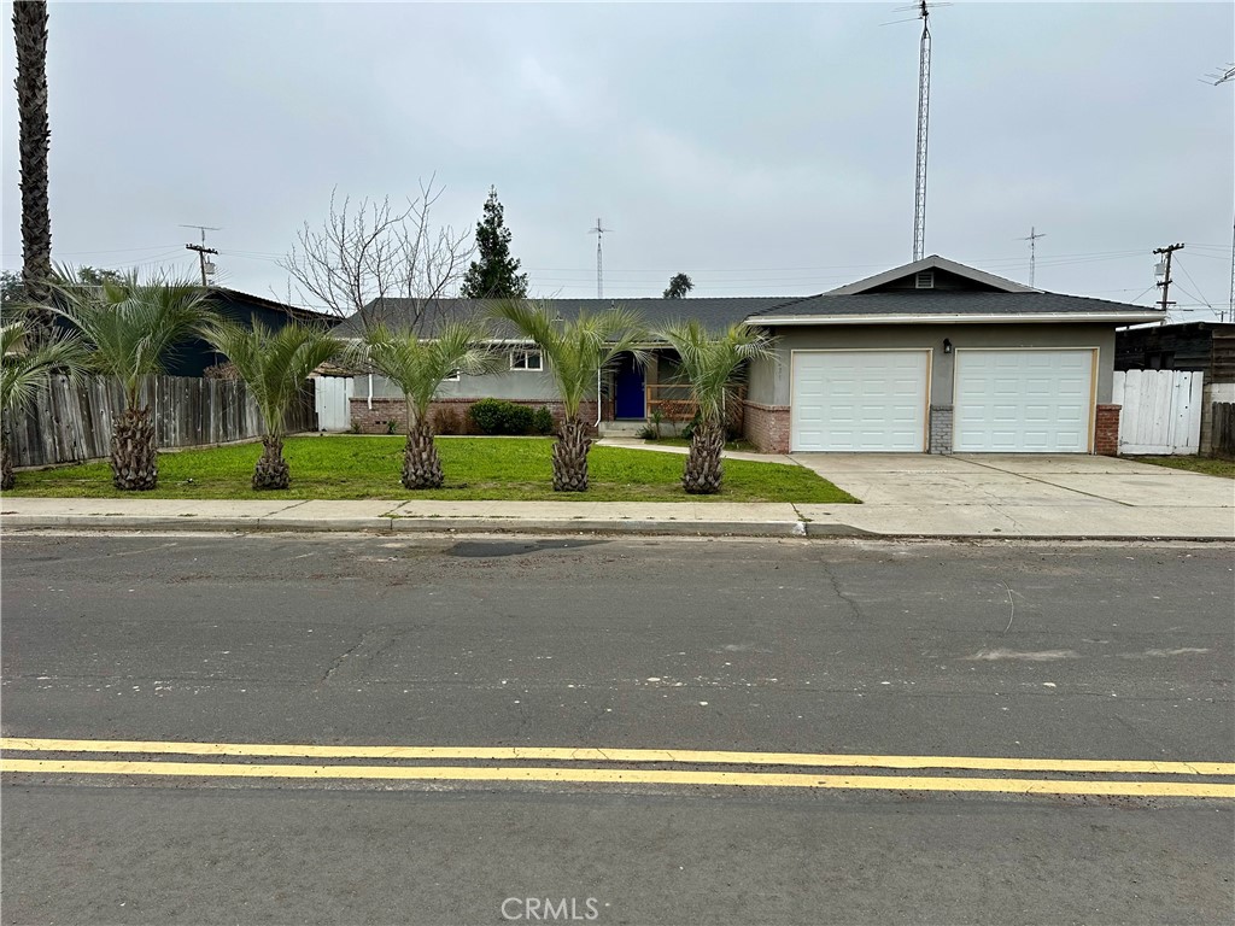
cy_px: 463
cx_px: 618
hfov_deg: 71.6
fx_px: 856
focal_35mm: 24
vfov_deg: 56.8
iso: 80
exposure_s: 1/829
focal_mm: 6.86
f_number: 1.78
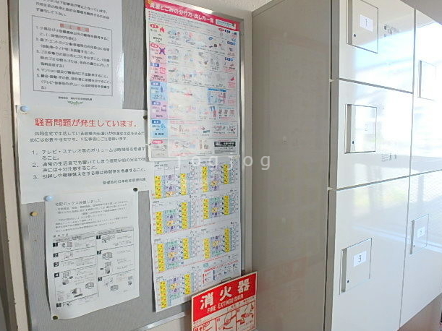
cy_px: 161
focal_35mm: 22
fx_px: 281
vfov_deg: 61.1
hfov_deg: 76.4
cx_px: 224
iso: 200
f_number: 3.5
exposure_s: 1/30
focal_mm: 3.7
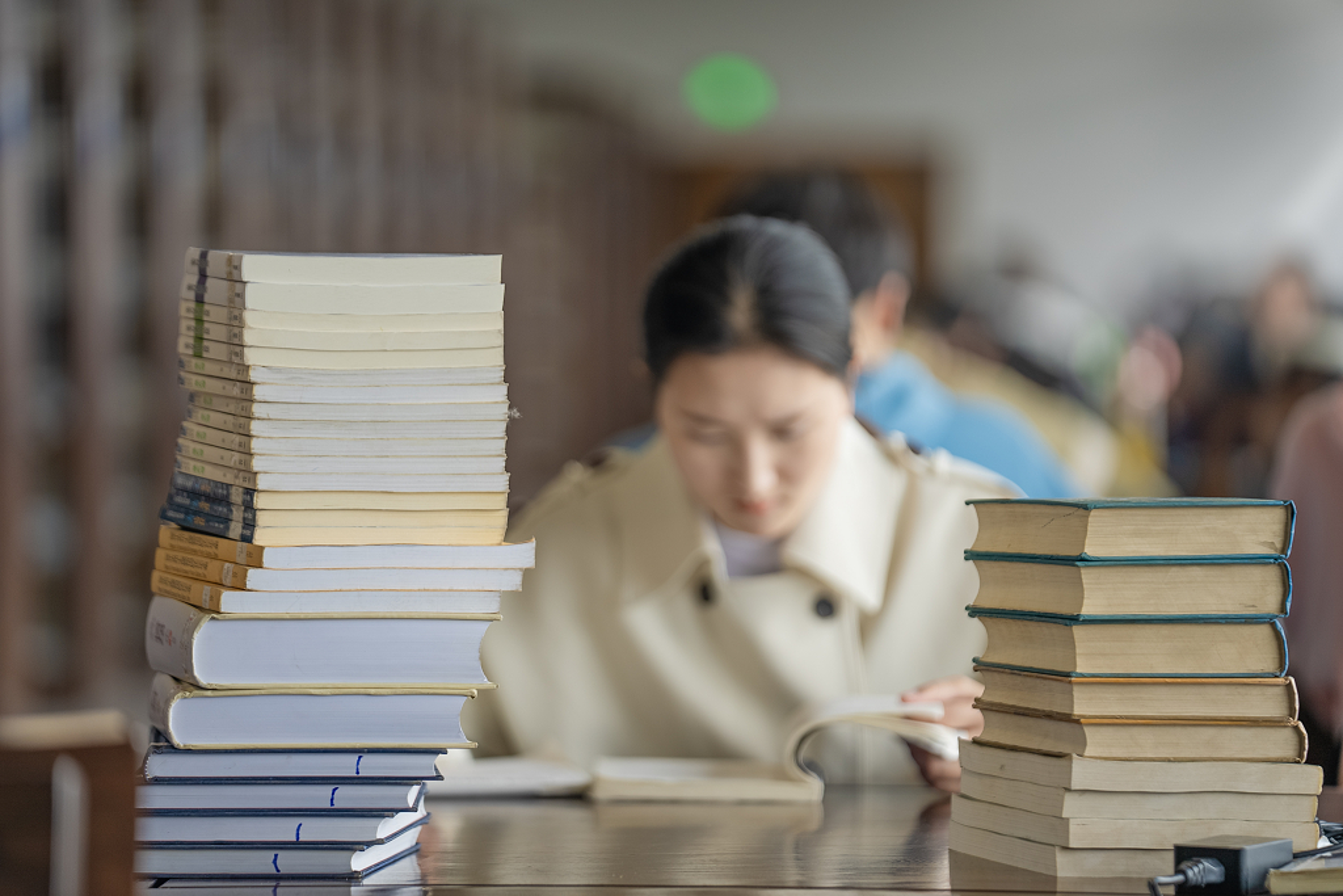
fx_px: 6753
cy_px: 448
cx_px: 672
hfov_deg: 11.4
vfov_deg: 7.6
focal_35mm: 181
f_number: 2.8
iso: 250
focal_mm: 181
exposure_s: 1/50
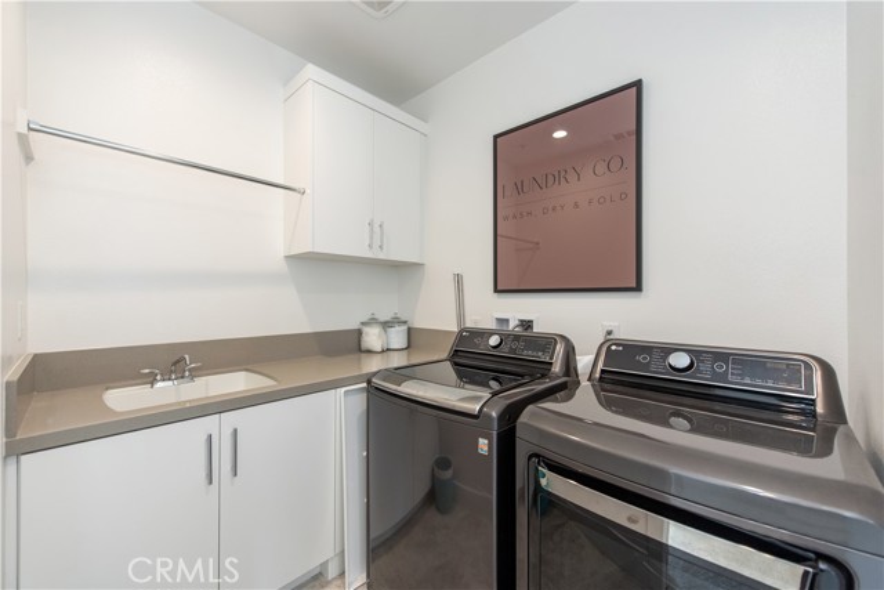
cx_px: 442
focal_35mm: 14
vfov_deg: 81.2
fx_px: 344
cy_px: 295
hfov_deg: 104.2
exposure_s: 1/80
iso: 800
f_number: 4.5
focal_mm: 14
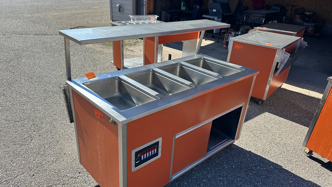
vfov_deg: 42.7
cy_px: 111
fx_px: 238
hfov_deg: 69.9
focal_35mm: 27
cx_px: 163
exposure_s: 1/1664
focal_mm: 6.86
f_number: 1.78
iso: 80
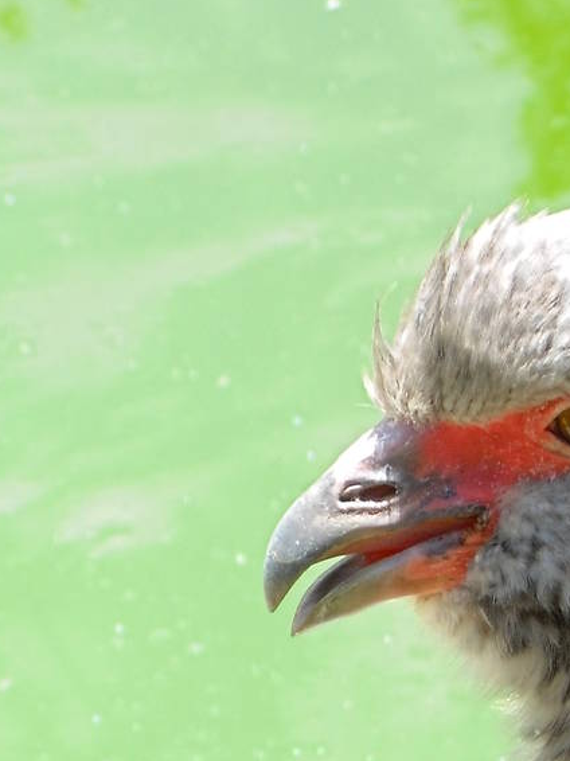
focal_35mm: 393
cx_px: 769
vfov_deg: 5.0
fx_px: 8635
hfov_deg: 3.8
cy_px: 959
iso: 80
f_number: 6.2
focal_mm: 24.8
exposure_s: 1/80
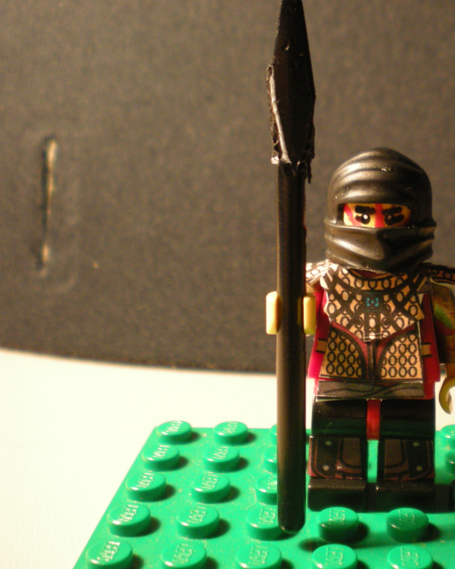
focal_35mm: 50
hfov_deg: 29.4
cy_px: 282
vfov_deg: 37.3
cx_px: 375
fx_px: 842
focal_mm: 6.3
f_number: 3.1
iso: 200
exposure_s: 1/18.1
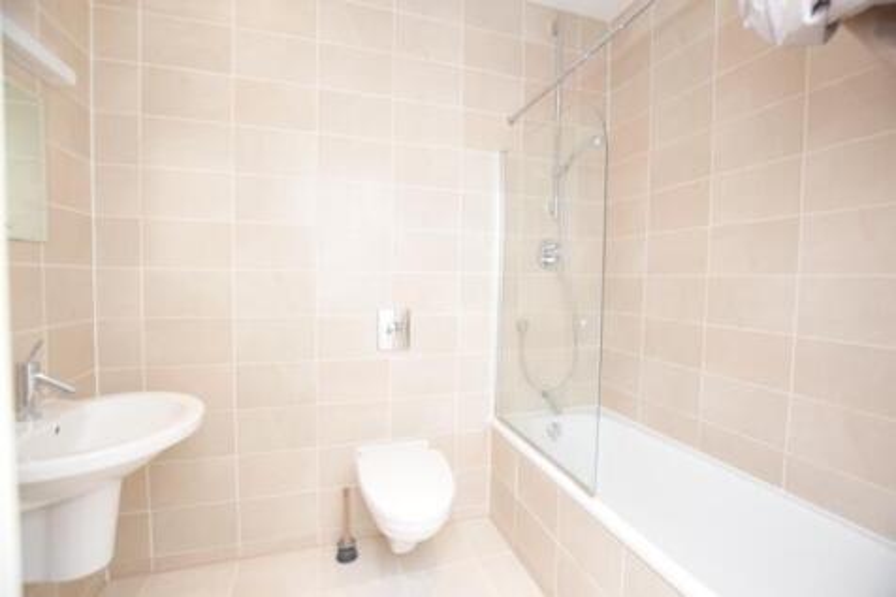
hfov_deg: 100.4
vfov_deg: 77.3
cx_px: 448
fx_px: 373
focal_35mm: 15
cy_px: 298
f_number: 4
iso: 450
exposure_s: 1/60
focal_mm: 10
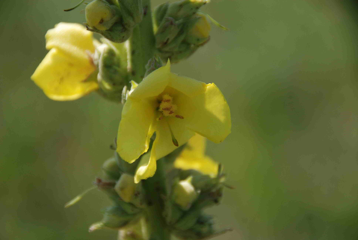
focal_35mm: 300
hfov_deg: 6.9
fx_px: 2987
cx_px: 179
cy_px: 120
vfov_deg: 4.6
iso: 200
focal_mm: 200
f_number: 5.6
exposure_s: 1/1000
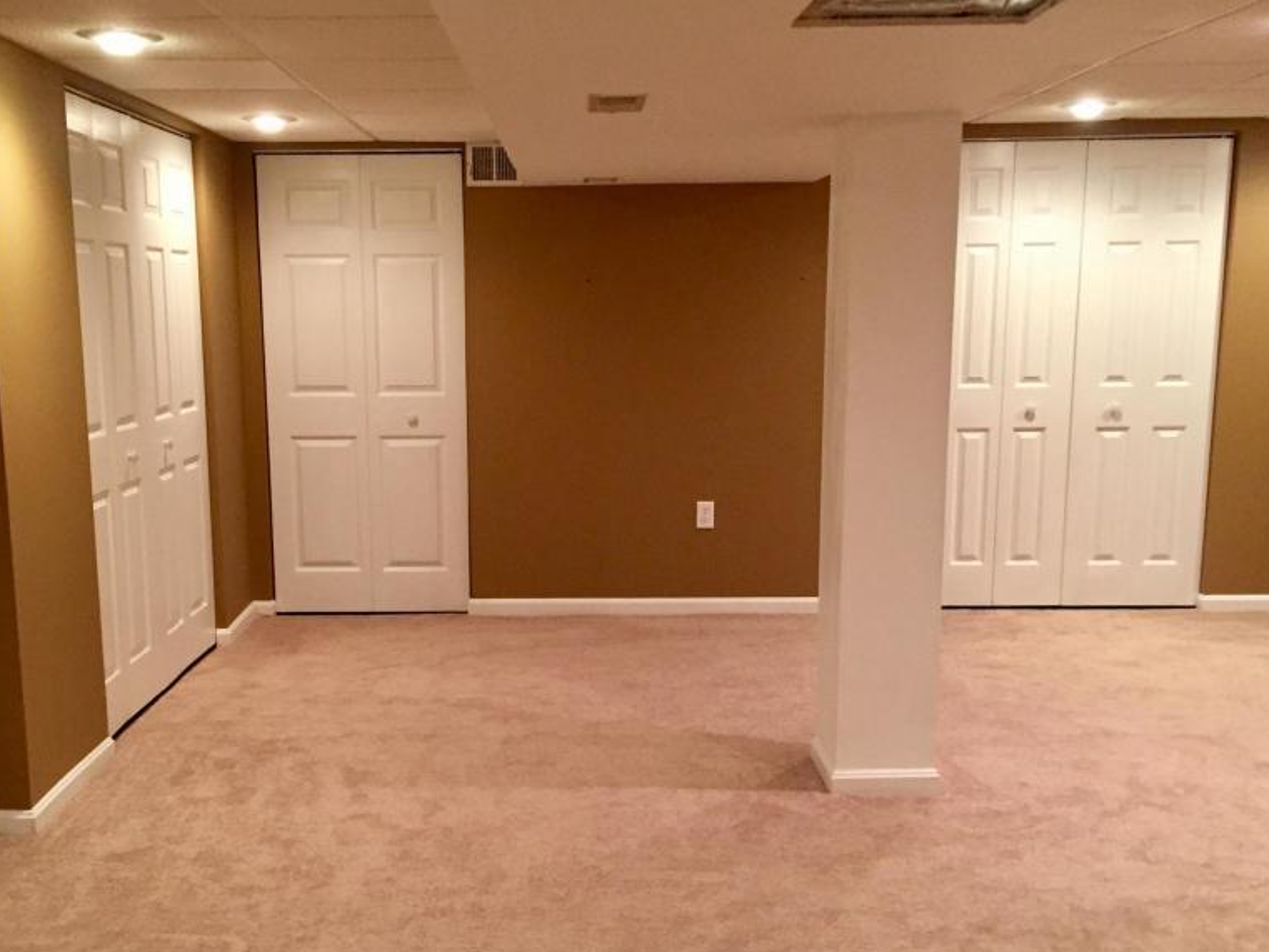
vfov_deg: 36.7
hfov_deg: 47.7
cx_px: 544
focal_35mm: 39
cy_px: 574
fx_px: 1430
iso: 250
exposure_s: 1/30
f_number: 2.2
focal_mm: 4.15
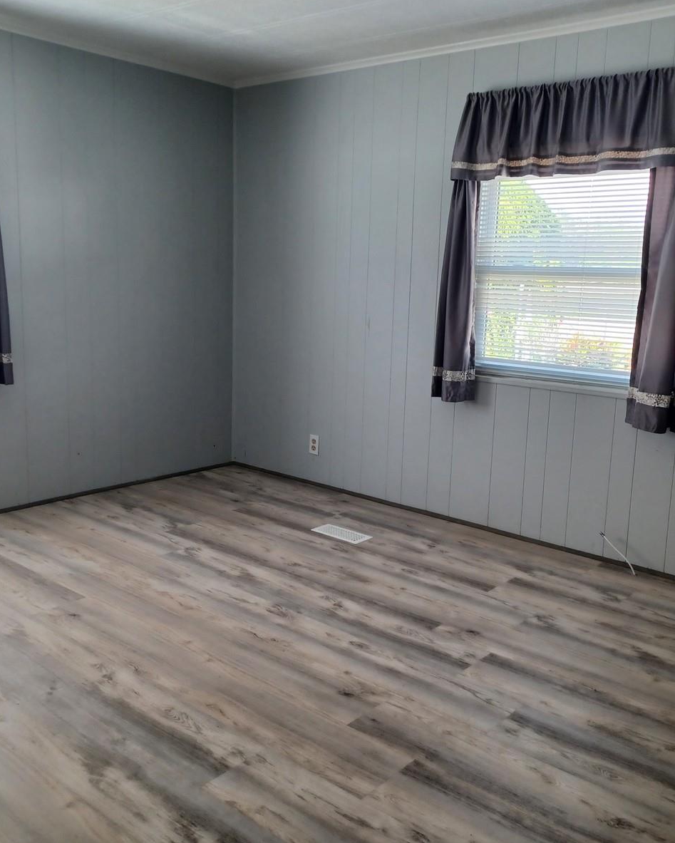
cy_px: 423
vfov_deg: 54.2
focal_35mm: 33
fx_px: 824
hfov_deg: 44.5
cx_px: 361
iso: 200
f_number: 1.8
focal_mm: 4.6
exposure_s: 1/60
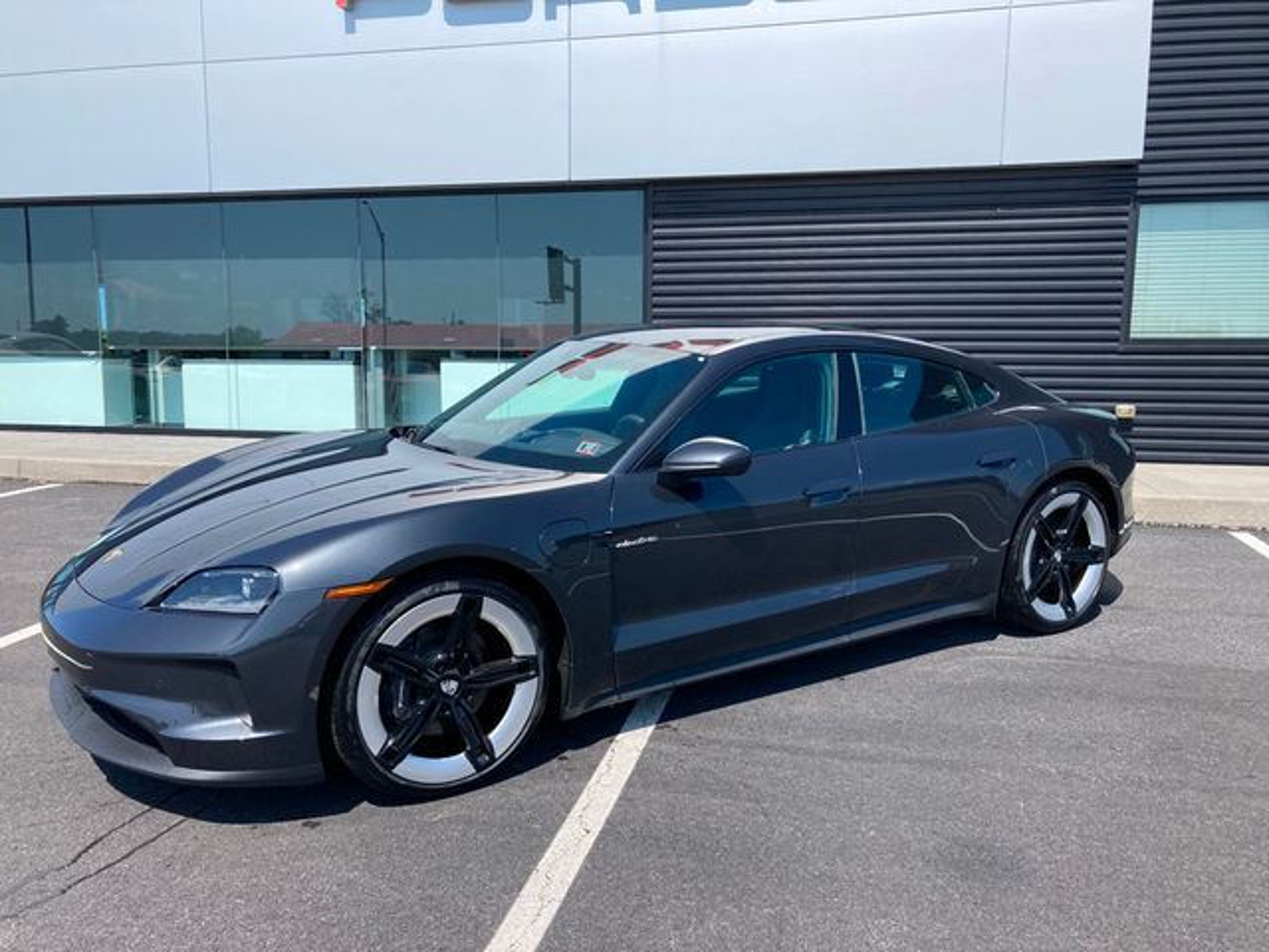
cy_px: 476
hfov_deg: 63.4
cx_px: 634
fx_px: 1026
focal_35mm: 28
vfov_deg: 49.7
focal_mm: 3.99
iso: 20
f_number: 1.8
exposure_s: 1/1548
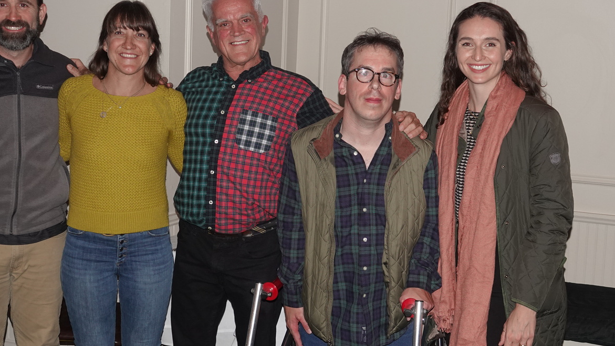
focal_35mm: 55
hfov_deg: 37.8
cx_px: 283
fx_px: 897
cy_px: 175
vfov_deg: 21.8
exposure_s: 1/50
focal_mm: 15.17
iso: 400
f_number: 3.2
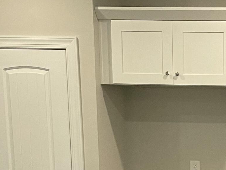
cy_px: 236
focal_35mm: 102
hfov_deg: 18.4
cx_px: 262
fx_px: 666
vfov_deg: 13.8
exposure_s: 1/60
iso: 100
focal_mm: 4.2
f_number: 1.6
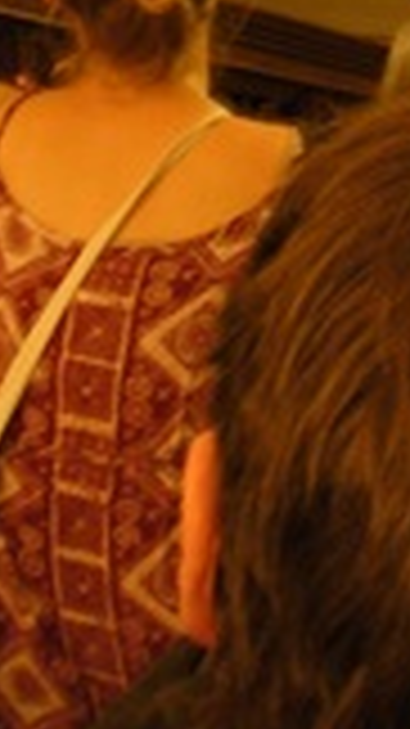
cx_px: 478
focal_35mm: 164
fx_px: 3173
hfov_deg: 7.3
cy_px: -202
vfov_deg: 12.7
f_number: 2.9
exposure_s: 1/4
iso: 149
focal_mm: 6.3
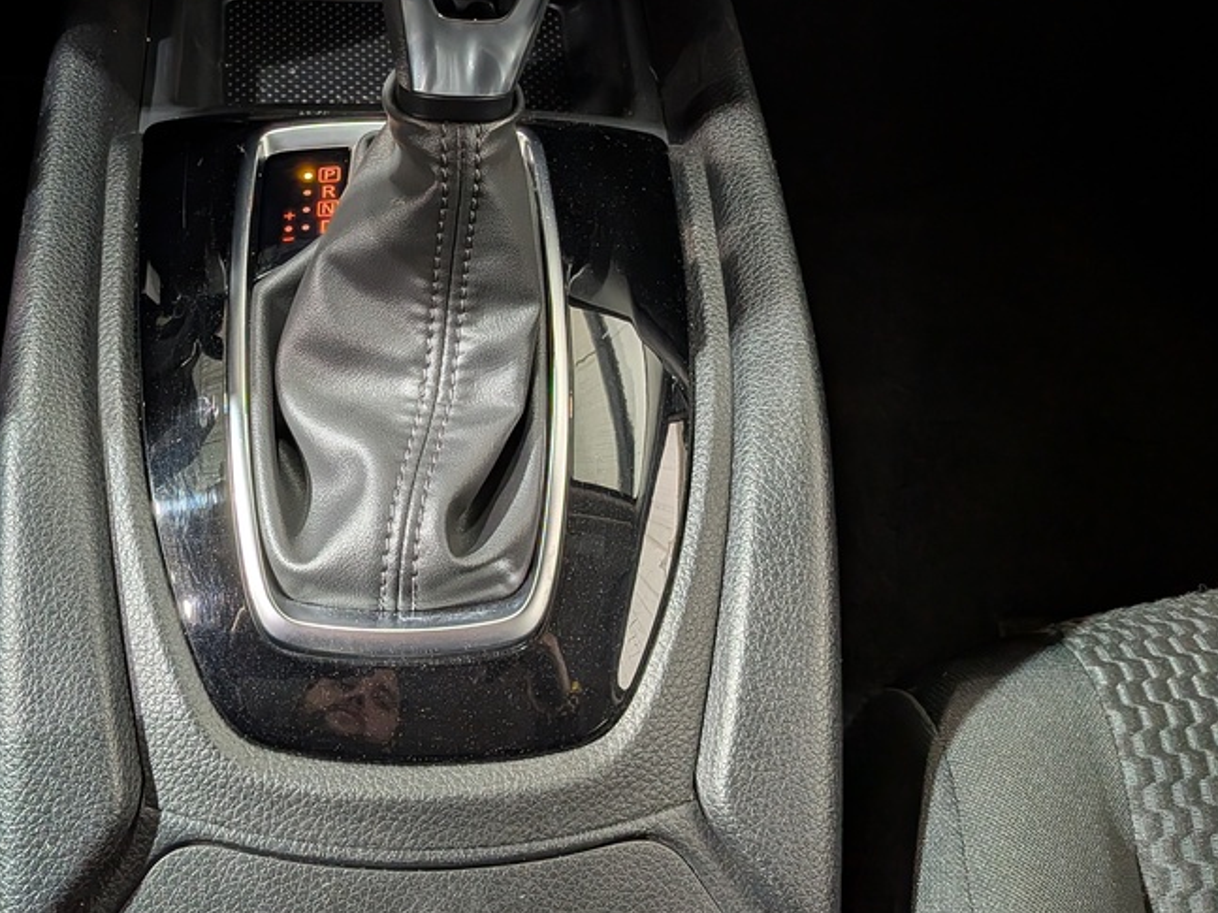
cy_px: 273
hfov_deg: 48.1
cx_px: 392
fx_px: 1337
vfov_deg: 37.1
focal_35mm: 38
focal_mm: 4.53
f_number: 1.7
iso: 96
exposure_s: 1/46.2
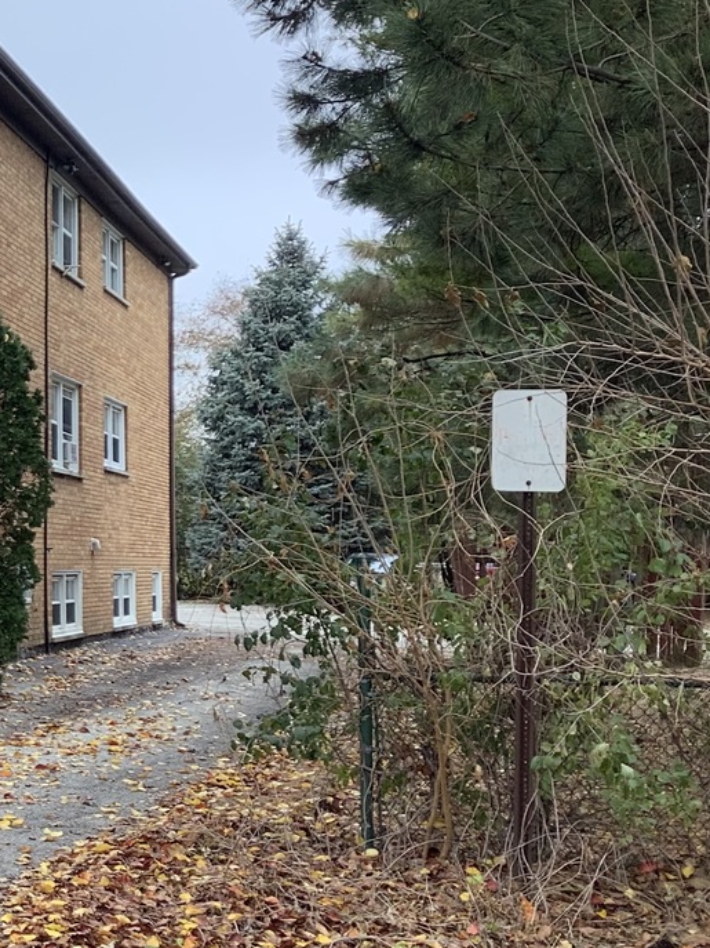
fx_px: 1778
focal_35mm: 65
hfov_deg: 20.2
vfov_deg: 29.8
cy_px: 428
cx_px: -270
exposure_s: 1/120
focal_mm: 3.3
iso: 32
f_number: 2.4
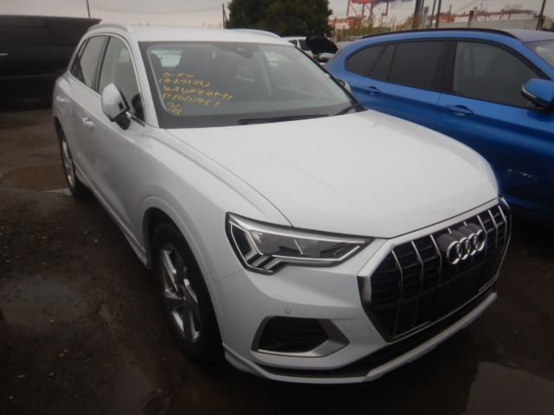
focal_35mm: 24
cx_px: 277
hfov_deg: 71.6
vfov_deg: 56.8
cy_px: 208
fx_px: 384
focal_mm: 4.3
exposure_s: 1/100
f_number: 2.8
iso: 125
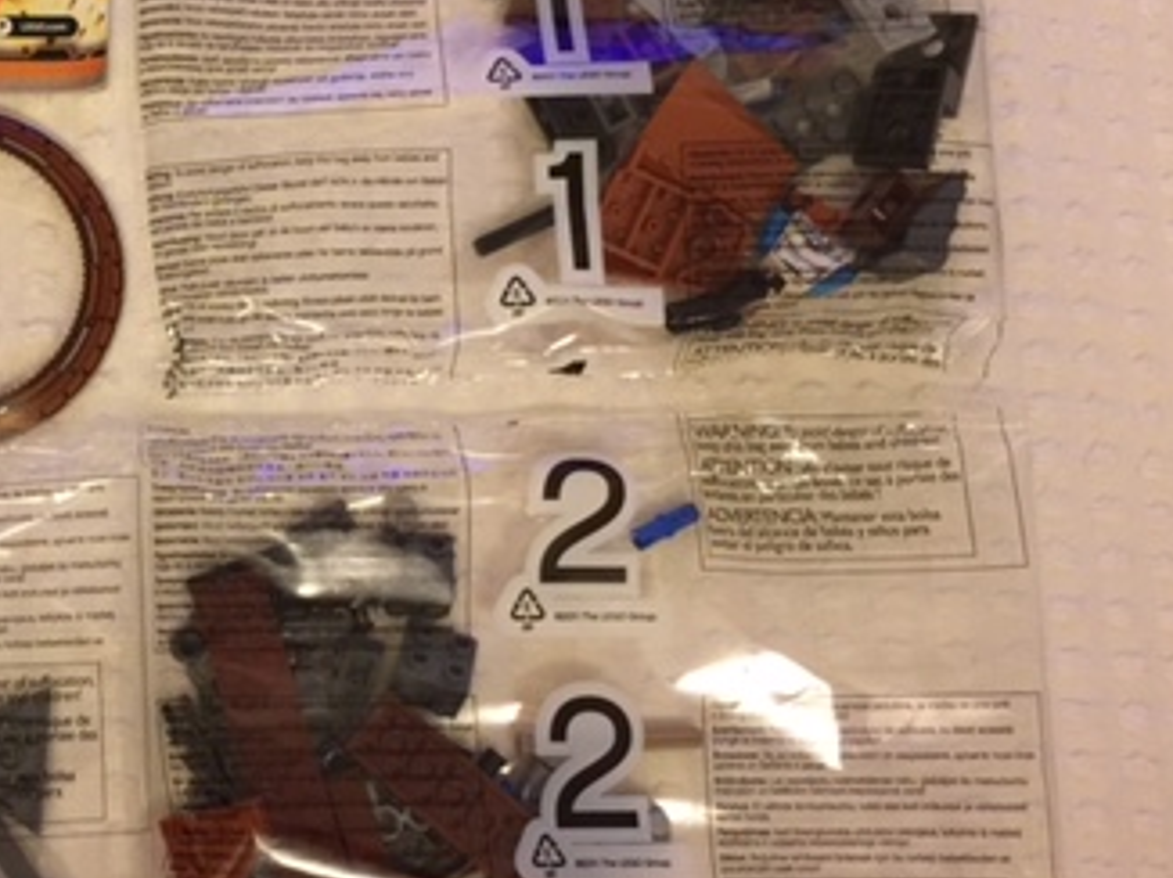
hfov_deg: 32.1
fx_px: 1930
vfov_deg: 25.6
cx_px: 112
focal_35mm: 57
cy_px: 392
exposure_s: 1/10
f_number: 2.2
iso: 100
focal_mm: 4.15
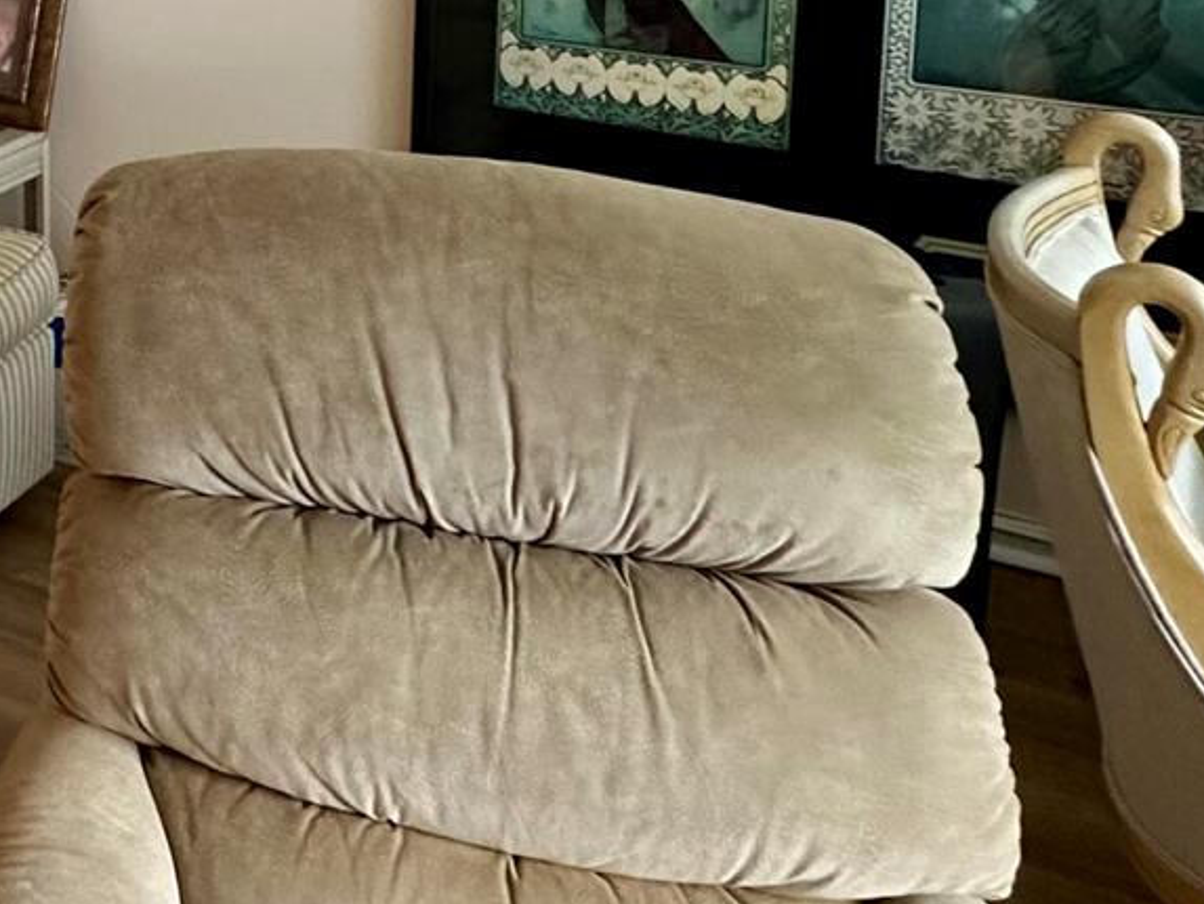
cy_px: -170
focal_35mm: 50
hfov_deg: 28.5
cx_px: -487
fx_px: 1739
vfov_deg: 26.1
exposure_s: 1/60
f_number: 2.2
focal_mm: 2.22
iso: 200
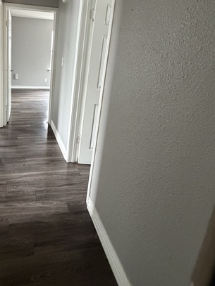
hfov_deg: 57.3
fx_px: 182
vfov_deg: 73.9
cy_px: 93
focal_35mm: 22
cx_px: 49
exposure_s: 1/60
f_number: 2.2
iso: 640
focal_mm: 2.22
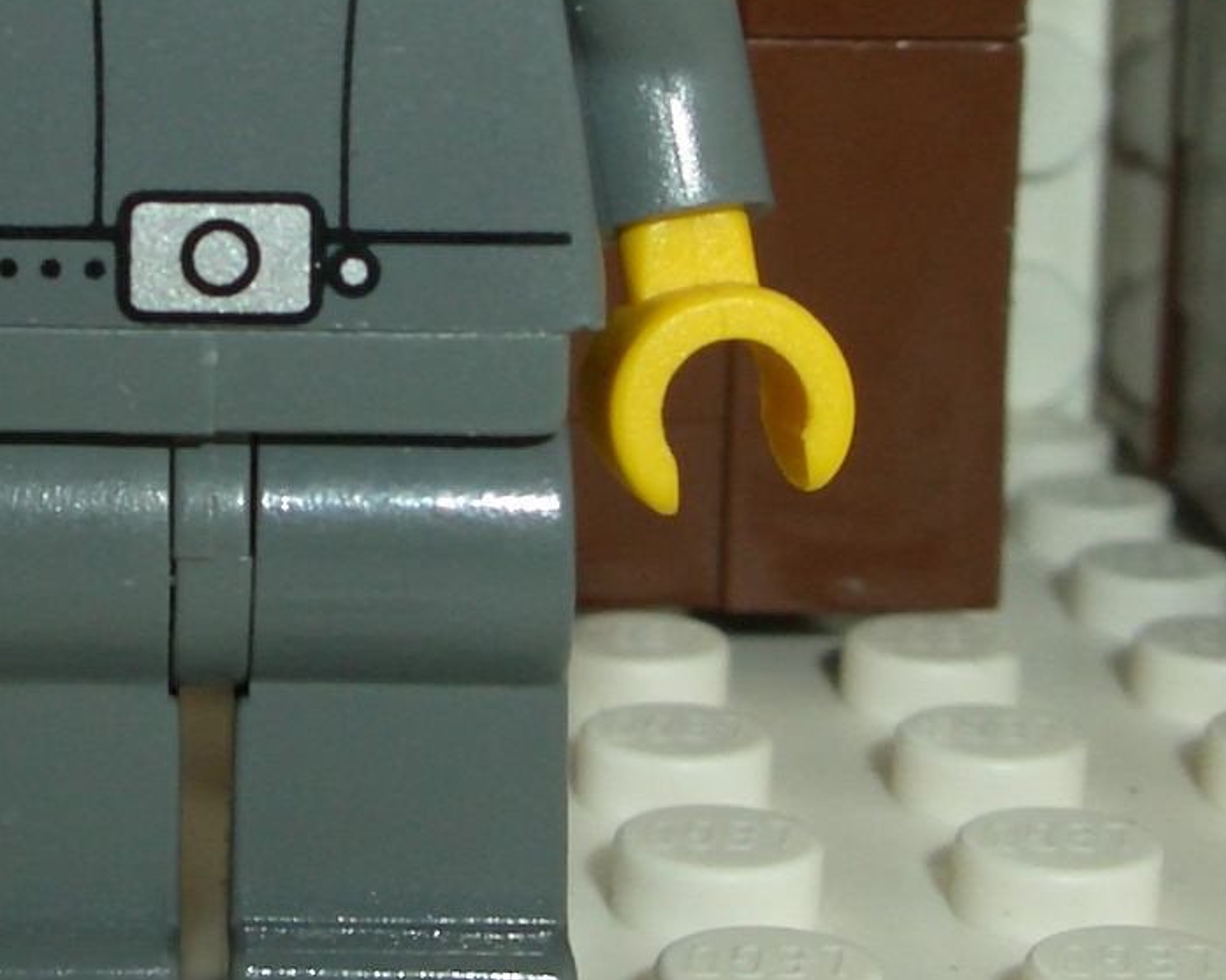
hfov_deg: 16.9
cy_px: -23
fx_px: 4098
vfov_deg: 13.4
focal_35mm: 113
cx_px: 223
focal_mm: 5.8
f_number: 4.3
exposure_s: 1/60
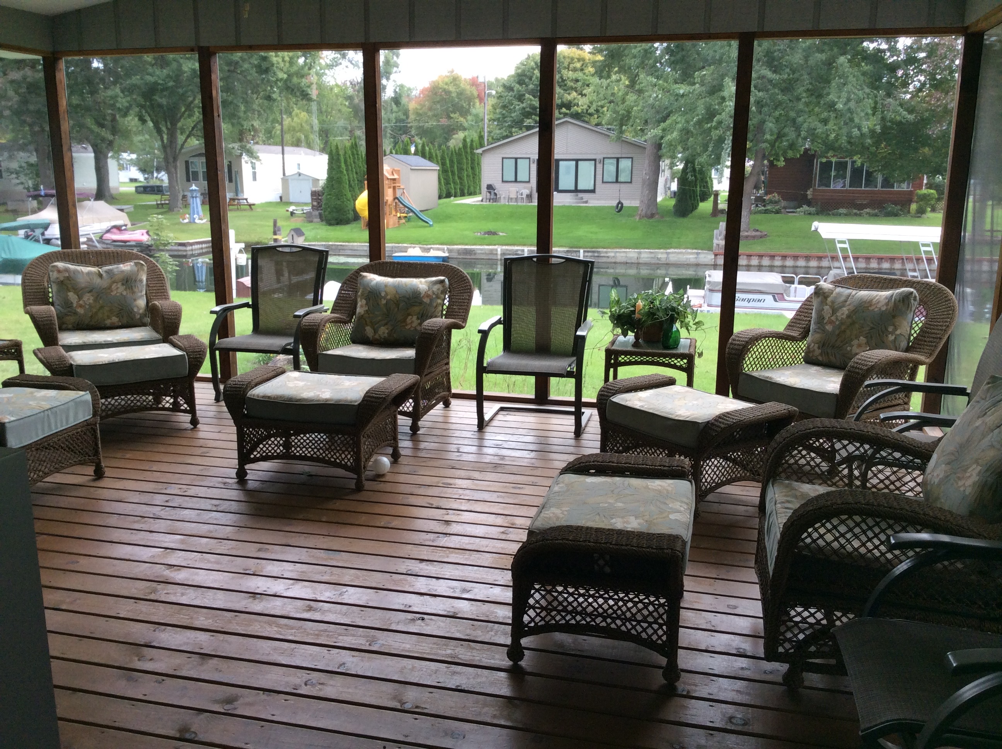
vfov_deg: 42.8
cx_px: 501
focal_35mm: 33
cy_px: 374
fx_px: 954
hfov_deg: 55.4
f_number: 2.4
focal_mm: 3.3
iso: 50
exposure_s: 1/120
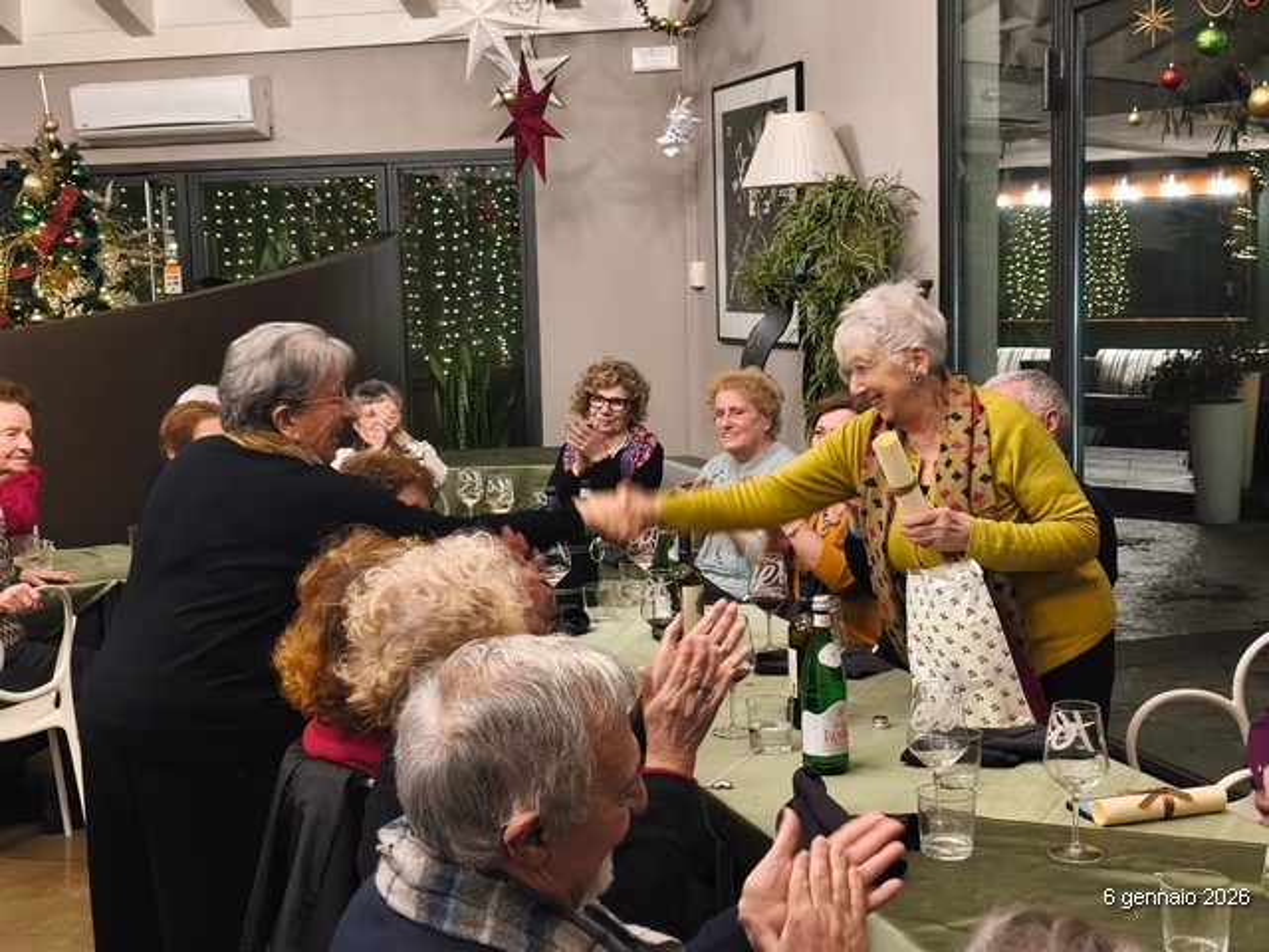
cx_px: 634
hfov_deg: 41.2
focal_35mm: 46
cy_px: 476
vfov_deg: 31.5
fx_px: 1686
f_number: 1.65
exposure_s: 1/33.3
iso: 1250
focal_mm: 6.18
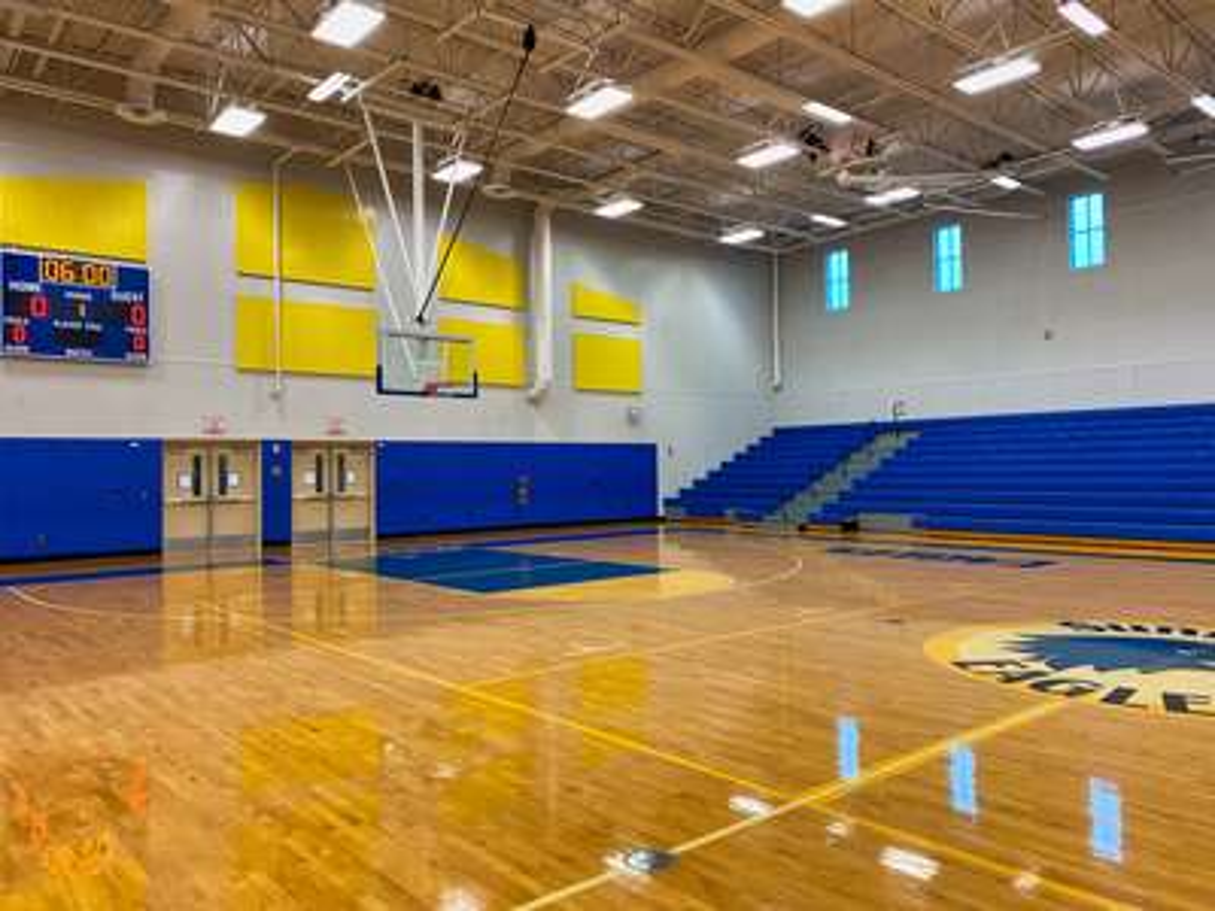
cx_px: 608
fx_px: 913
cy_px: 456
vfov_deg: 53.1
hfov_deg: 67.3
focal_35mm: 26
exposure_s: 1/120
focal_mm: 4.25
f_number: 1.8
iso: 100
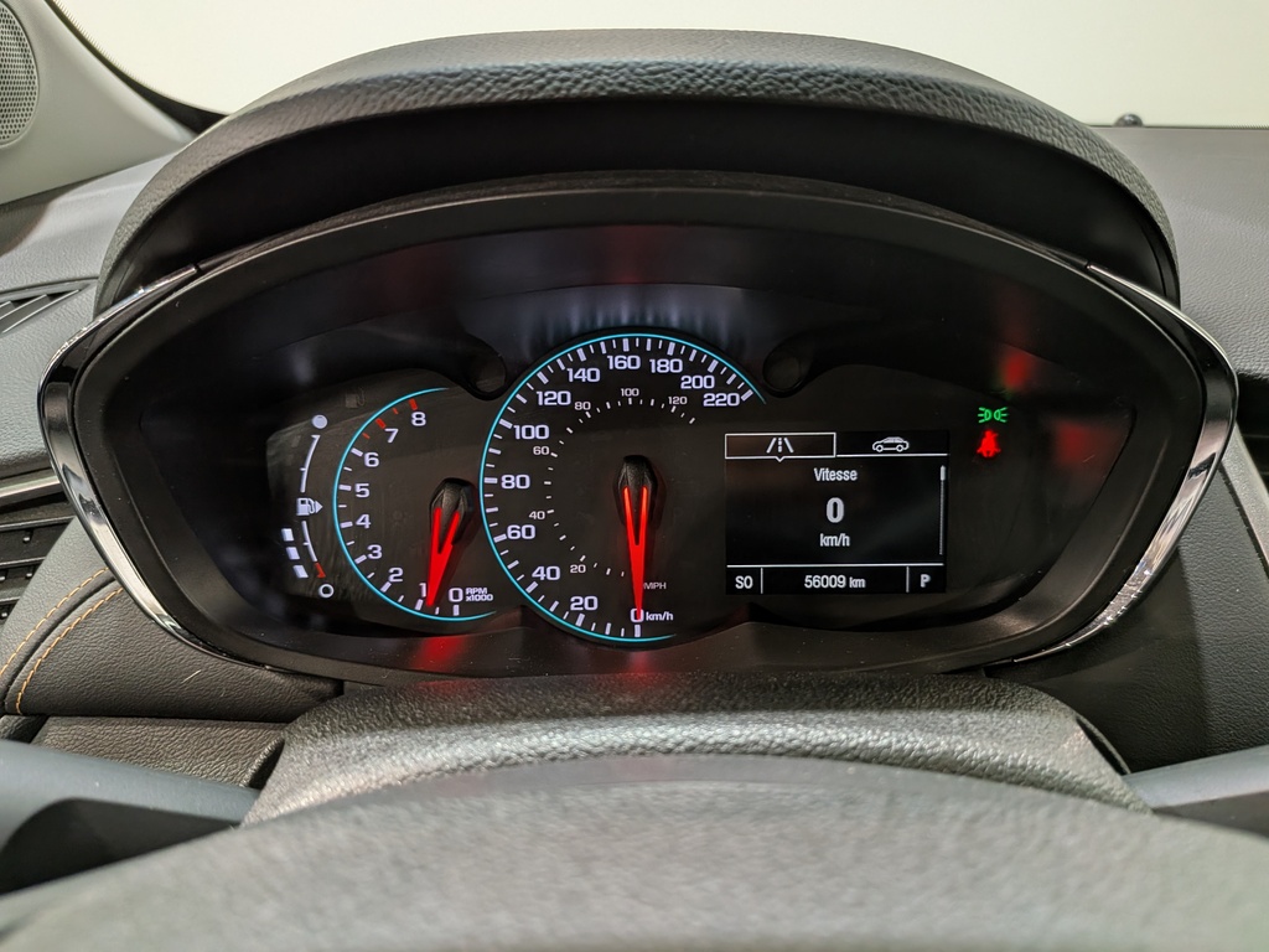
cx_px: 634
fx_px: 880
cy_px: 476
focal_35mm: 24
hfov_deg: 71.6
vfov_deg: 56.8
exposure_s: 1/60
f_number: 1.7
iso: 132
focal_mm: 4.53
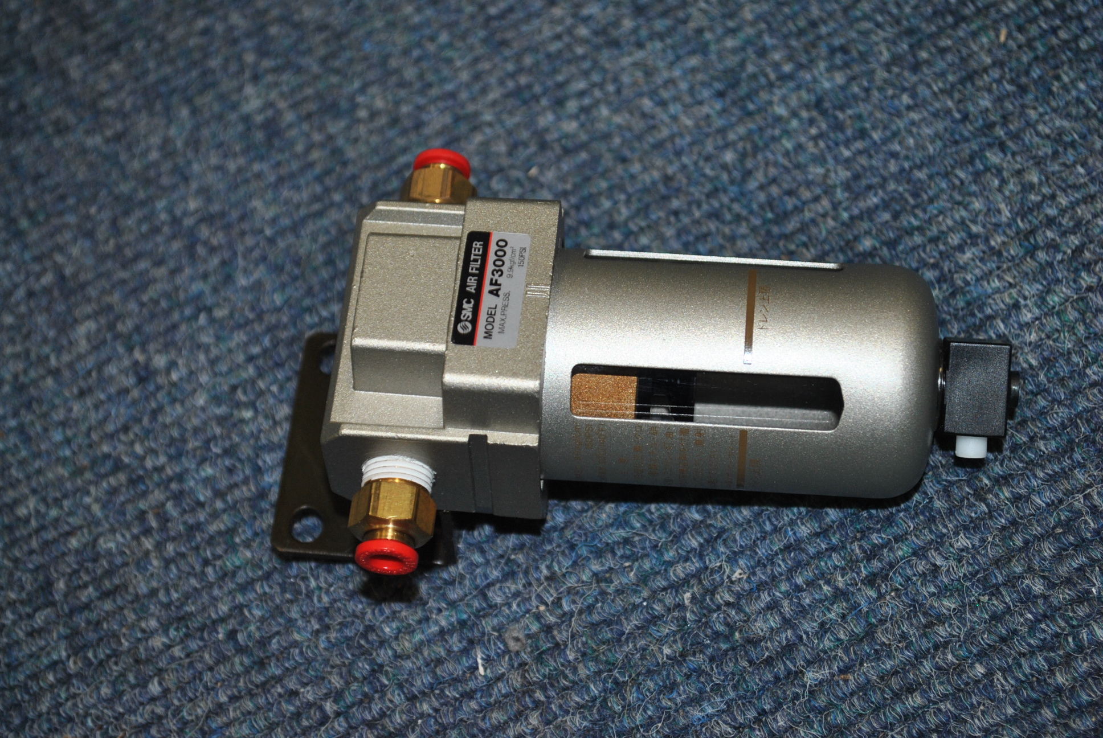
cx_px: 552
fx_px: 2209
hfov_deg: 28.0
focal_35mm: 72
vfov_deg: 19.0
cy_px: 369
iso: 200
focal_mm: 48
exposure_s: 1/60
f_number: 5.3
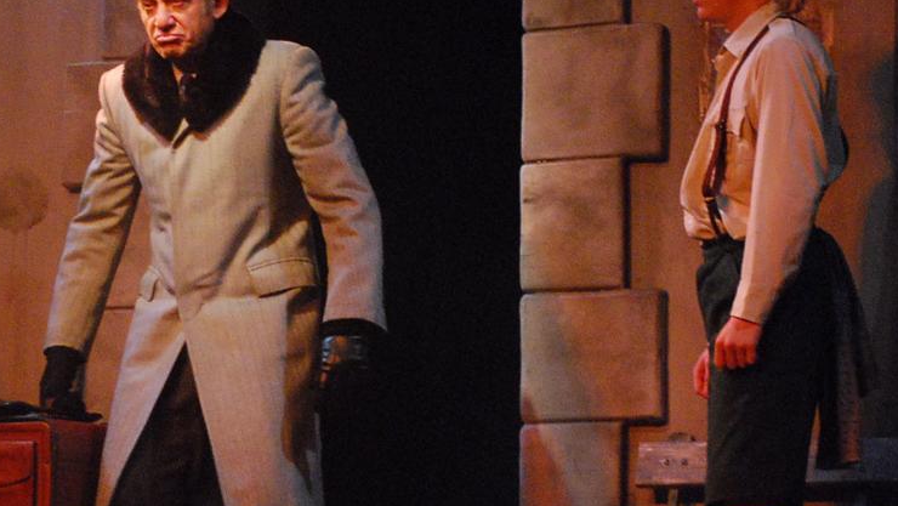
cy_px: 260
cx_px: 246
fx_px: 4074
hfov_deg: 12.5
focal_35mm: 171
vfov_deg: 7.1
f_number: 5.6
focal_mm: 50
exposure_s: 1/15
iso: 1600
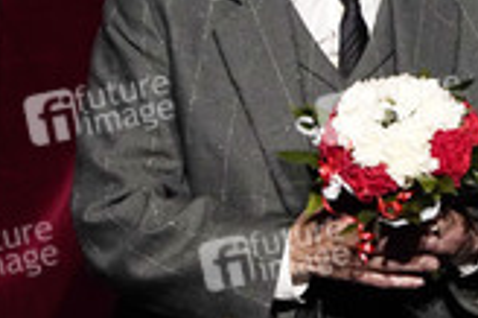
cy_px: 38
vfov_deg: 1.2
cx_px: 313
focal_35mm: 1184
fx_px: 15705
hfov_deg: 1.7
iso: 3200
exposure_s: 1/200
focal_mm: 430
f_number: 6.3
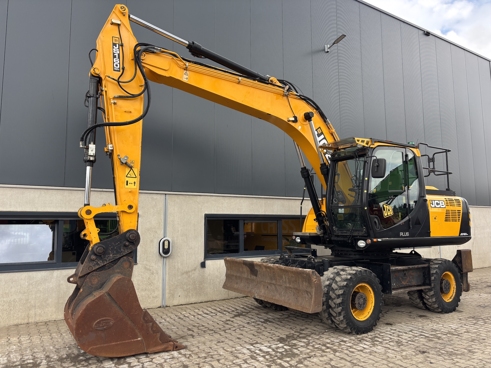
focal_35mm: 26
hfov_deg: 67.3
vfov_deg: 53.1
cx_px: 246
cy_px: 184
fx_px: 369
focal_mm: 5.96
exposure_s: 1/500
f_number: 1.6
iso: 50
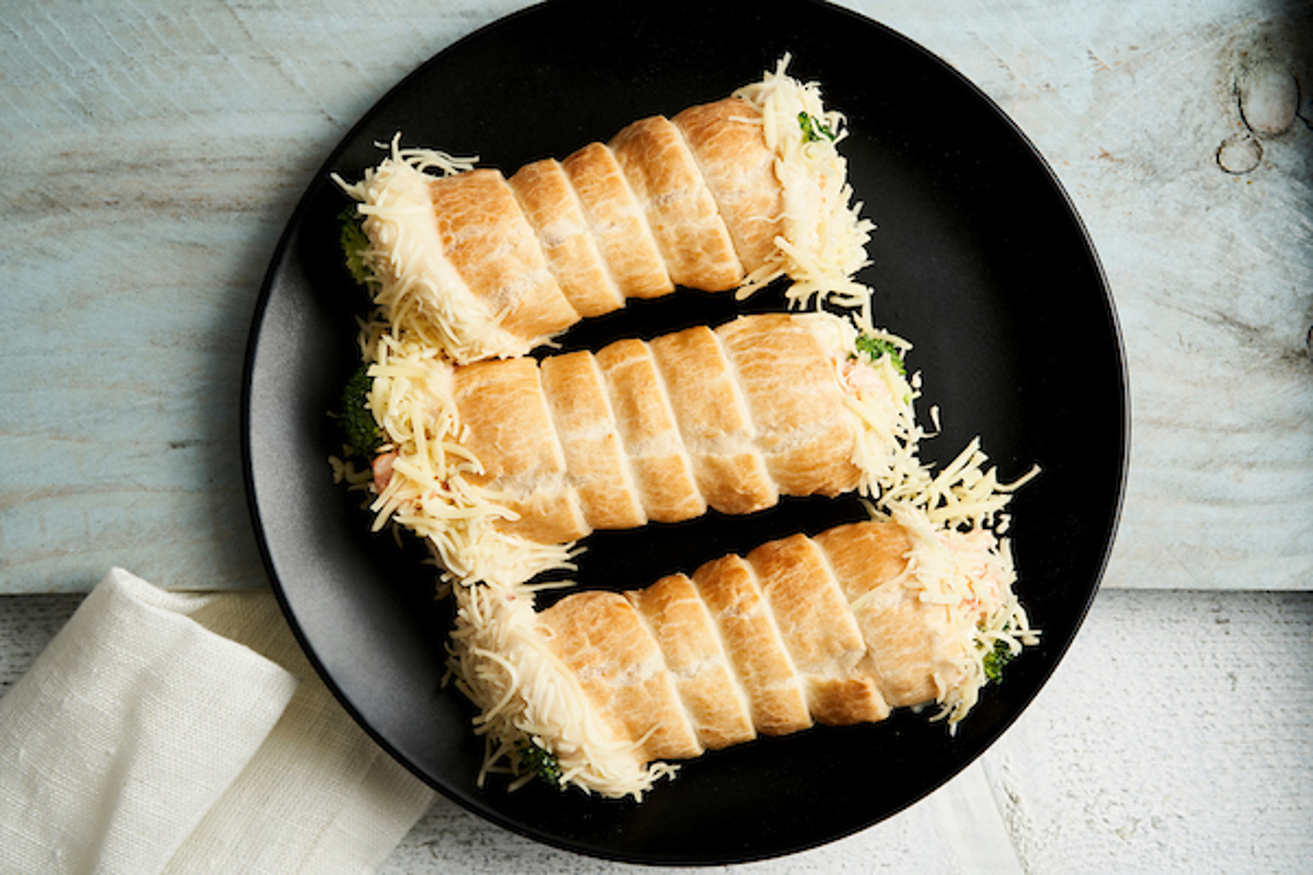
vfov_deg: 27.0
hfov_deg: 39.6
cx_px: 656
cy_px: 438
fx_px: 1823
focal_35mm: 50
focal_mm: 50
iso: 100
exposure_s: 1/125
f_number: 8
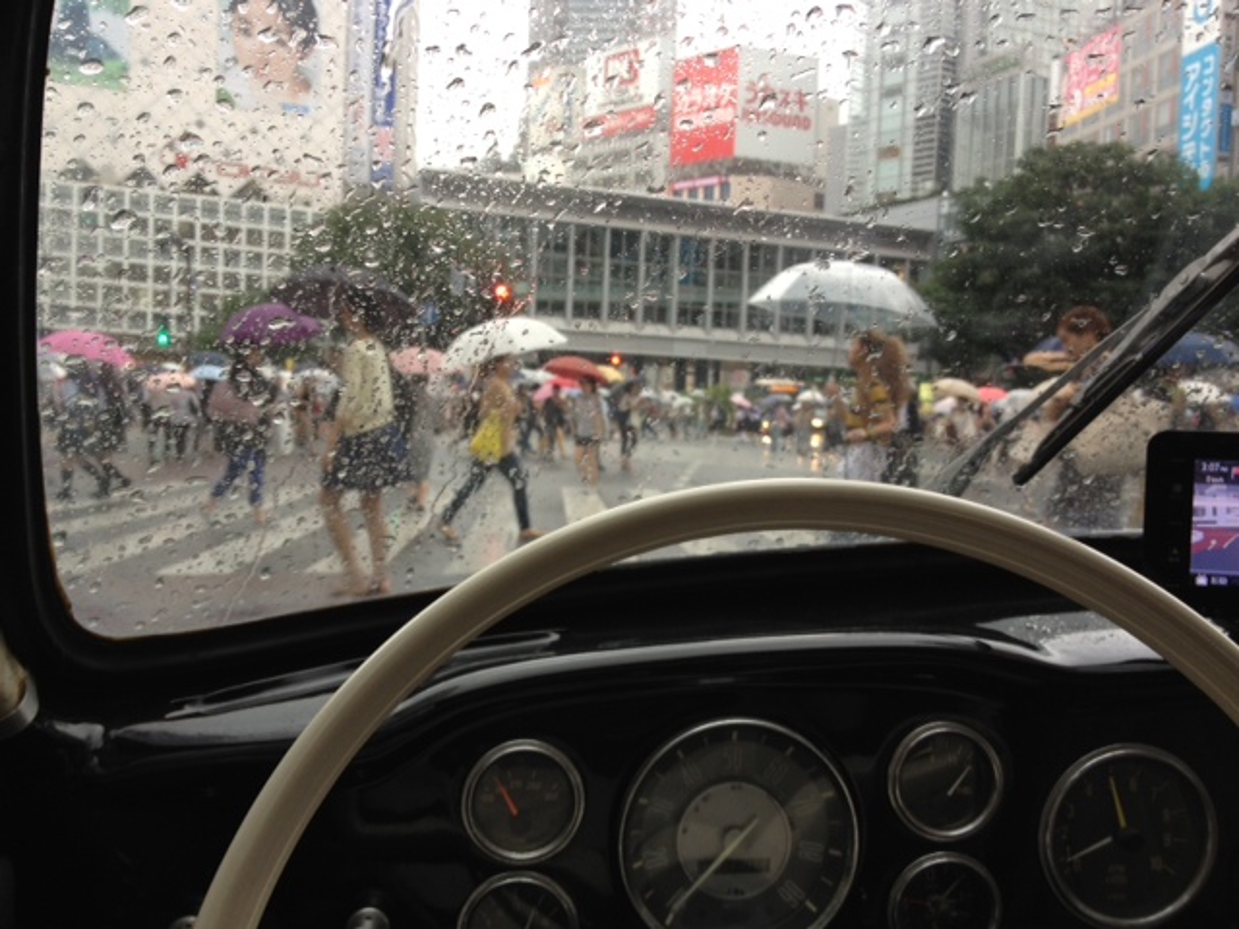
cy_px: 464
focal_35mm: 35
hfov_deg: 52.6
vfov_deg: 40.7
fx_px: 1253
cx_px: 620
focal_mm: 4.28
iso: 64
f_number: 2.4
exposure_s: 1/60
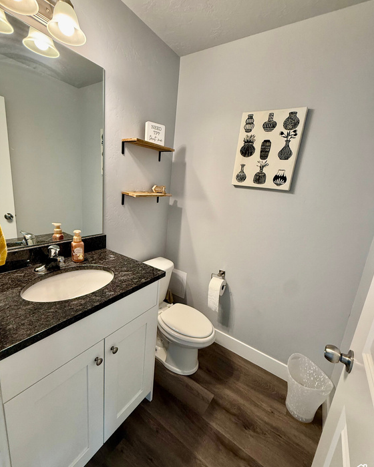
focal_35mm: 15
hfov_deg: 84.0
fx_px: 208
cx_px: 184
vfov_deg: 96.8
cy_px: 231
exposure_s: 1/60
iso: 200
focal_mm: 2.22
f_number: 2.2
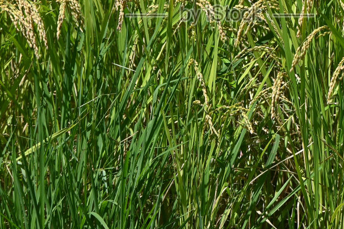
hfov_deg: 10.4
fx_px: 1892
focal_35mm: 198
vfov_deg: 6.9
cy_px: -12
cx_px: 220
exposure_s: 1/1250
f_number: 6.3
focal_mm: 50
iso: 100
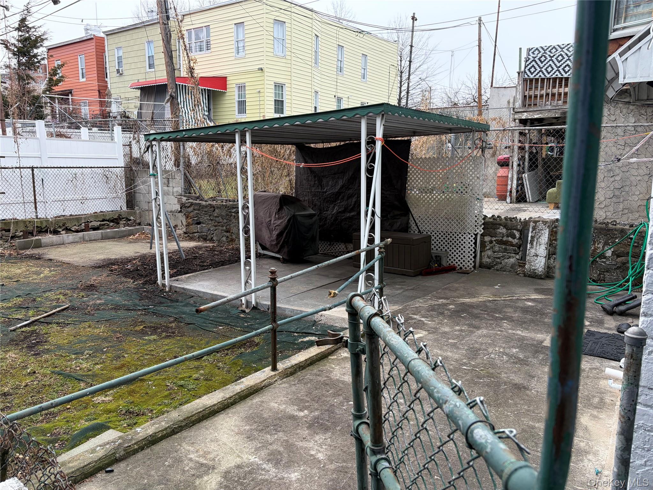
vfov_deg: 53.1
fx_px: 490
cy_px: 245
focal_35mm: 26
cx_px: 326
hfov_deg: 67.3
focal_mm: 5.96
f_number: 1.6
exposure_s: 1/186
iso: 50
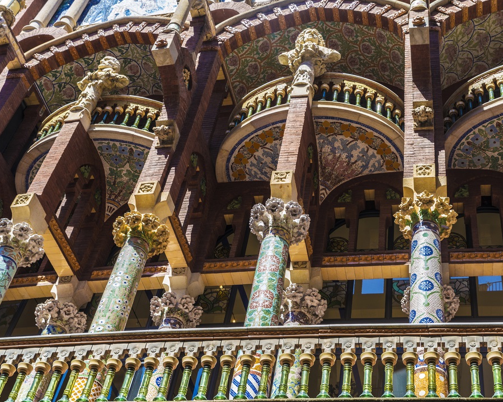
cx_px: 307
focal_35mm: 55
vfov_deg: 27.6
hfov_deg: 34.0
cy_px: 211
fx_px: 819
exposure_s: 1/80
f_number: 9
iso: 100
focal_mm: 42
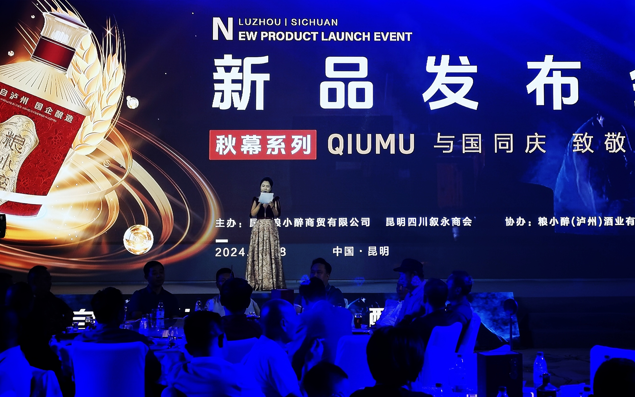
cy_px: 140
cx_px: 411
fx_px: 1090
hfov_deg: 32.3
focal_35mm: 63
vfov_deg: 20.6
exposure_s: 1/120
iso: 50
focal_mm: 5.56
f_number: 1.6
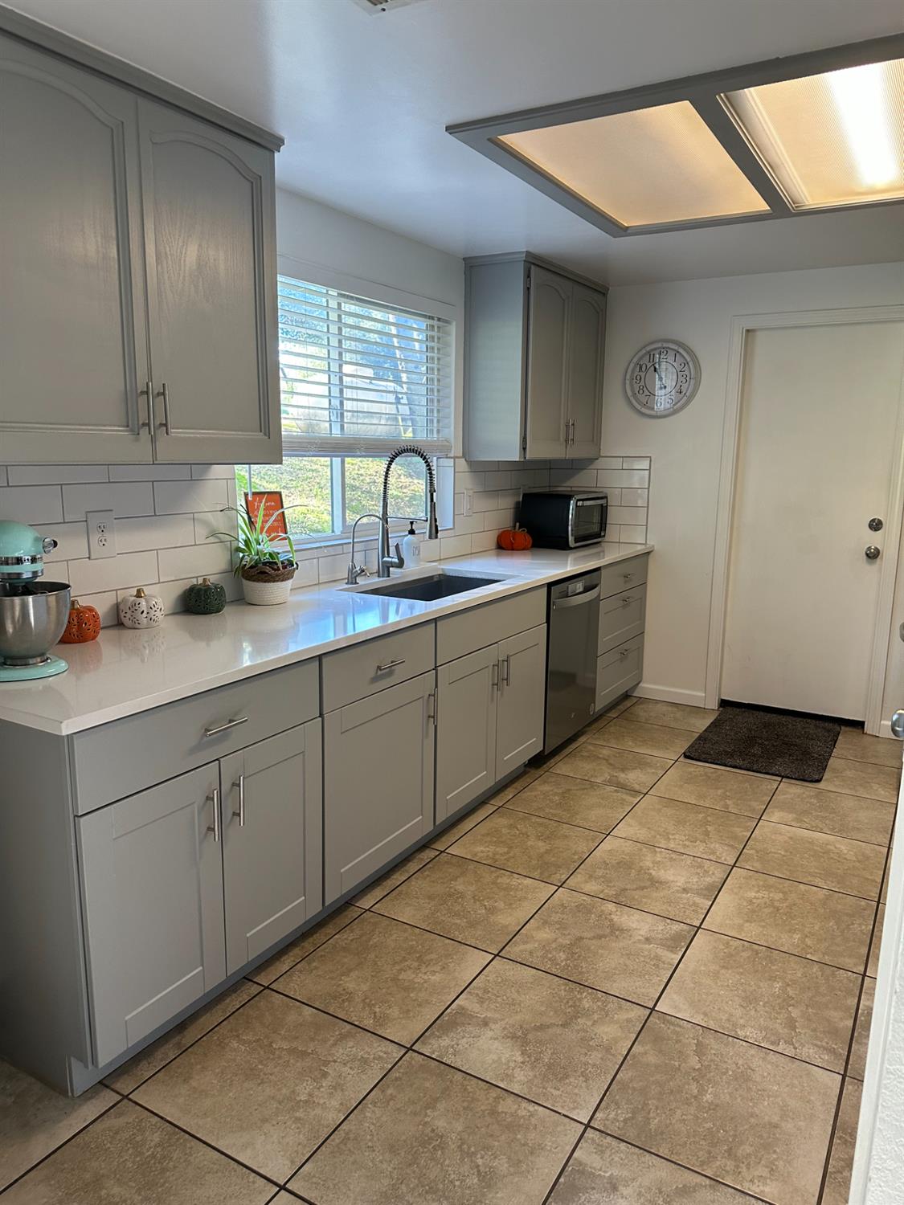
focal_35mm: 24
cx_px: 452
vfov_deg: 71.6
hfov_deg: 56.8
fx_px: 836
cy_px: 602
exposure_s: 1/115
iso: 250
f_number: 1.78
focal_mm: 6.86
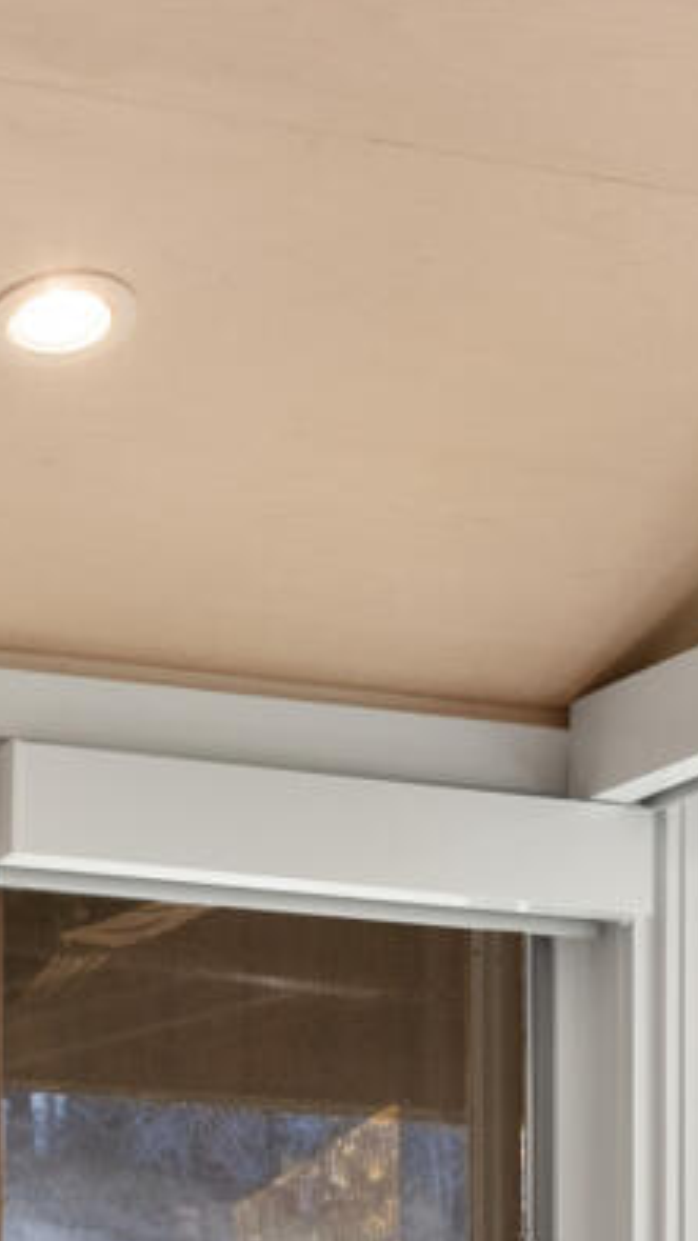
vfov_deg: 14.4
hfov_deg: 8.8
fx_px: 4476
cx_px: -180
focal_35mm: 136
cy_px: 2037
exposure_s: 1/2
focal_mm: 17
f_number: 7.1
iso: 100
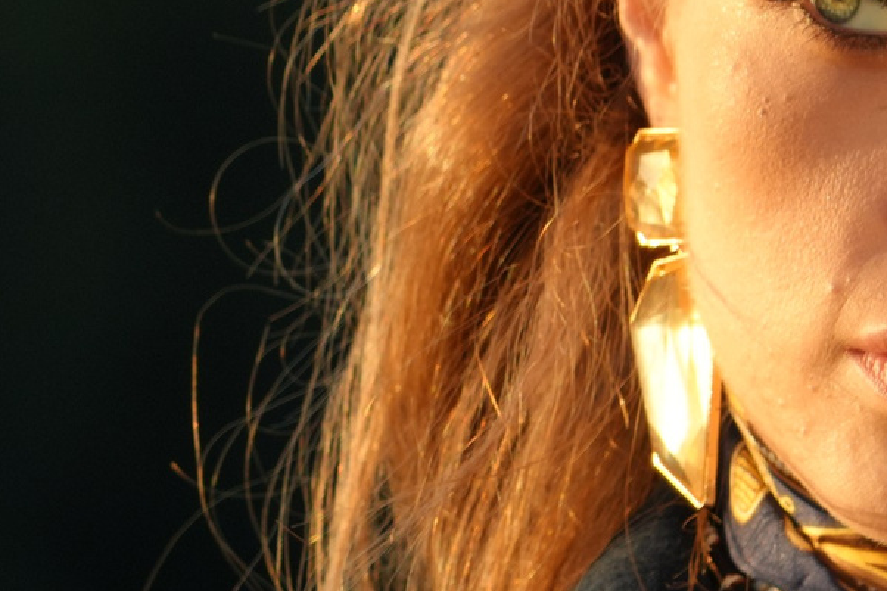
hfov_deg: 2.0
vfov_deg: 1.4
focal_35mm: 1008
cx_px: 108
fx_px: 24828
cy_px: 497
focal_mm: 237
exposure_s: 1/400
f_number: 8
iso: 500
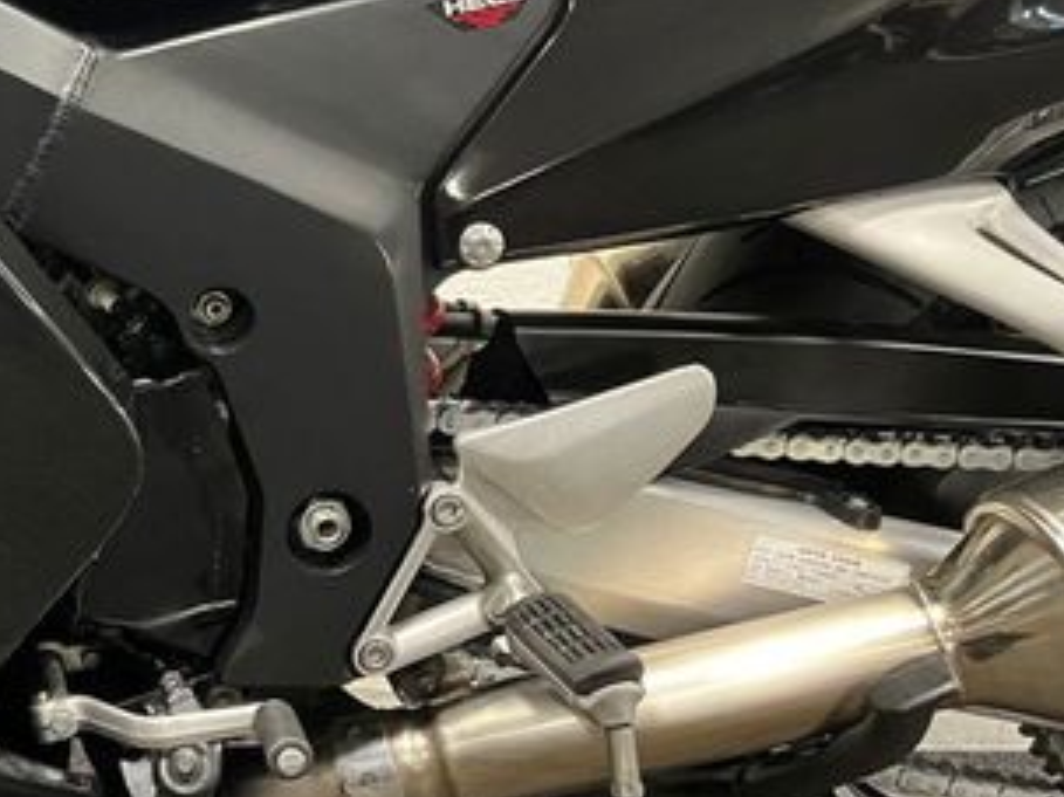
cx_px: -18
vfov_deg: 26.0
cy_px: 147
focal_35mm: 55
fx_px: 1690
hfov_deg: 32.0
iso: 640
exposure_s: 1/33
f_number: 1.6
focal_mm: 5.1
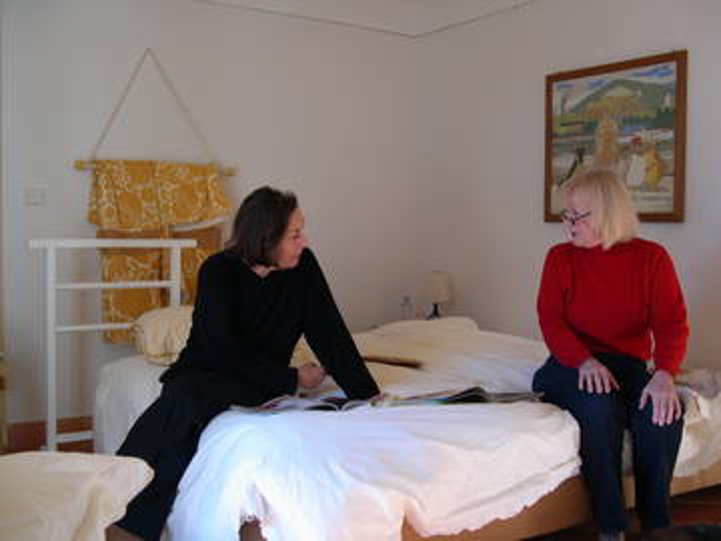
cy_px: 270
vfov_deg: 37.7
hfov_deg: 49.0
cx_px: 360
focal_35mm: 38
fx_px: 791
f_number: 2.8
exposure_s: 1/120
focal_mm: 8
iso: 100
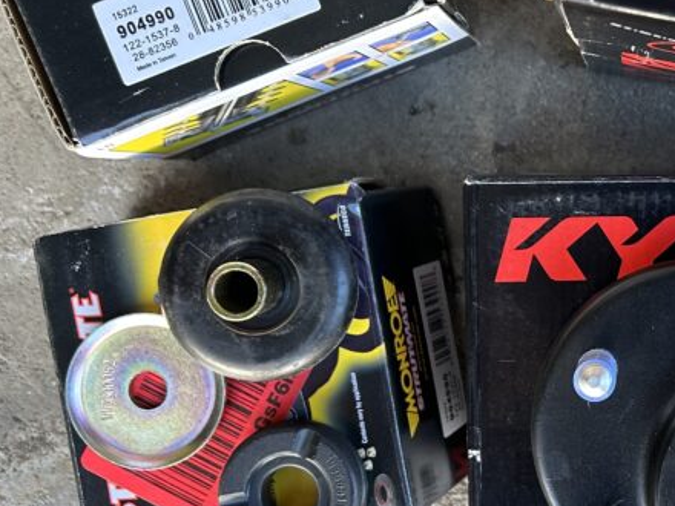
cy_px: 212
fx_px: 1228
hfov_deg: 28.6
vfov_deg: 23.3
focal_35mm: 63
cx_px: 690
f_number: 1.5
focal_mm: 5.7
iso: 100
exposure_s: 1/121
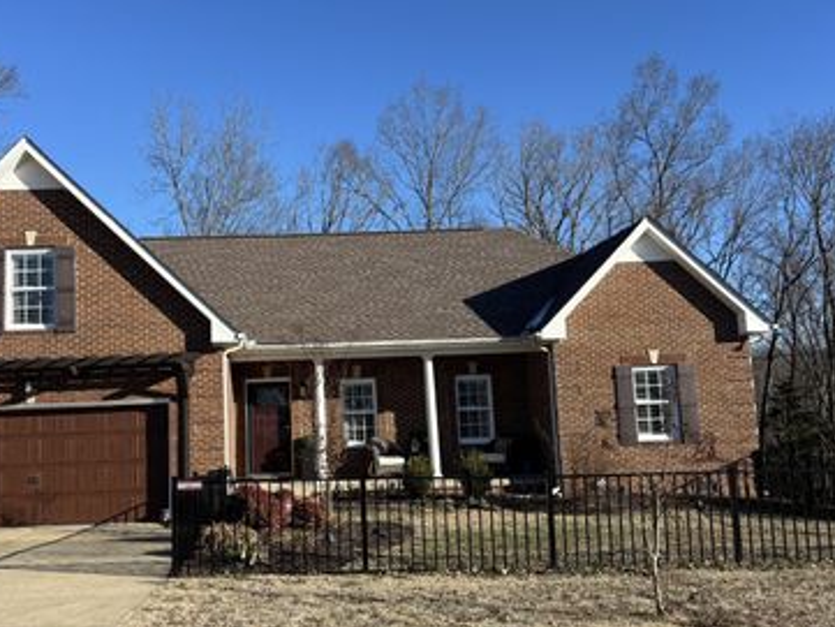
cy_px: 318
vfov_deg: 39.7
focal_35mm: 36
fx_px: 869
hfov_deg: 50.9
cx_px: 322
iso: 50
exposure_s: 1/2193
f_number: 1.6
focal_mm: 5.96
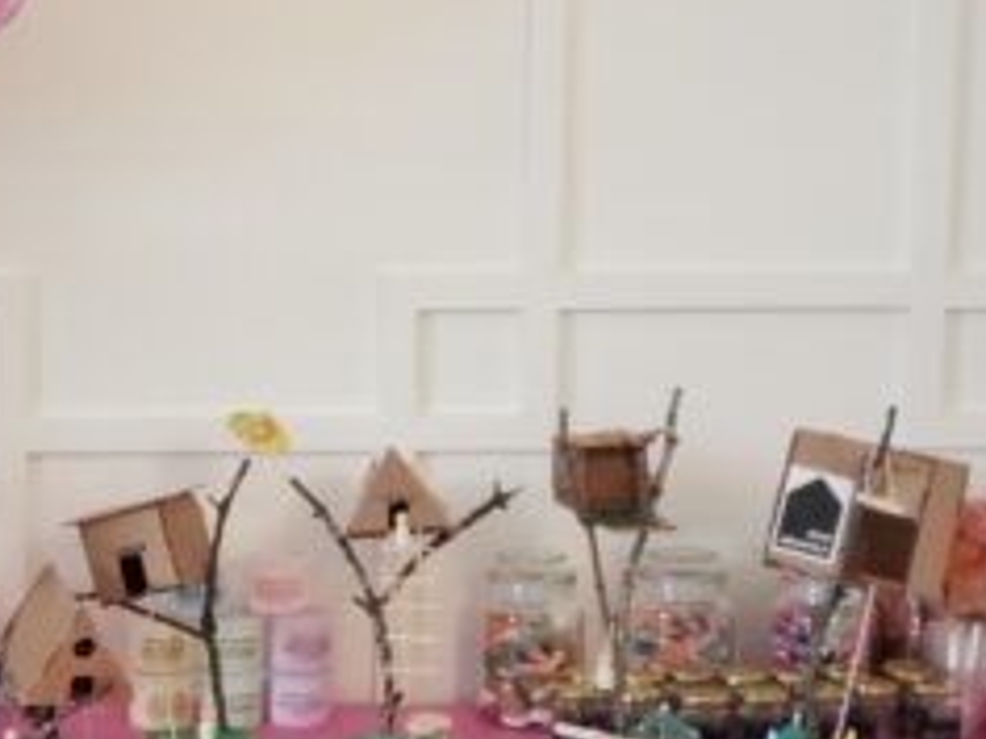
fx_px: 2507
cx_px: 175
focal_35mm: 88
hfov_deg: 21.9
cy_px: 443
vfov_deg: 16.8
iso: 400
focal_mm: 6
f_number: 2.4
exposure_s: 1/24
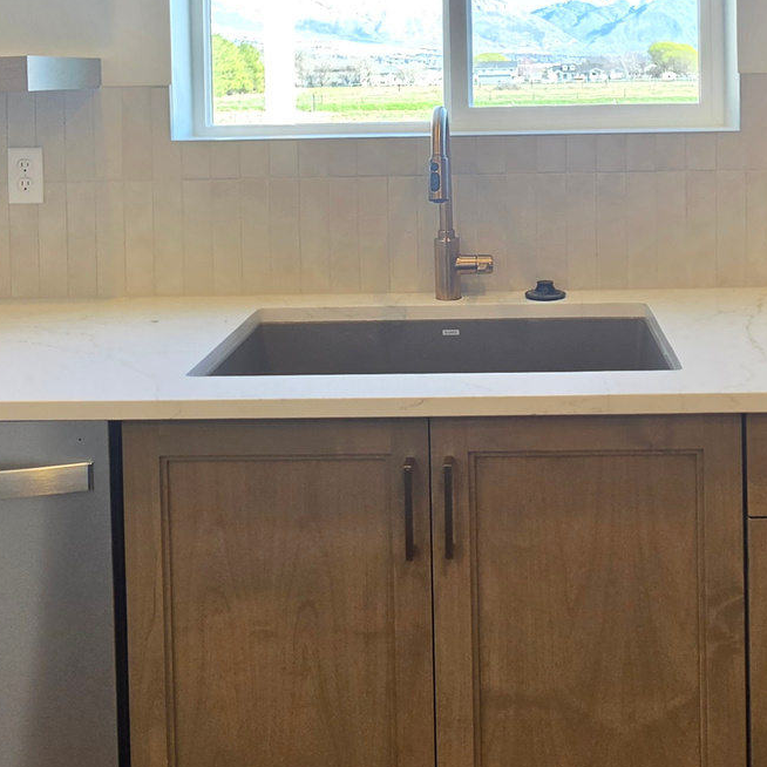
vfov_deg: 42.8
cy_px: 99
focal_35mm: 36
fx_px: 902
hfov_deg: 45.5
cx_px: 498
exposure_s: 1/120
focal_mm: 2.2
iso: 64
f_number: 1.9
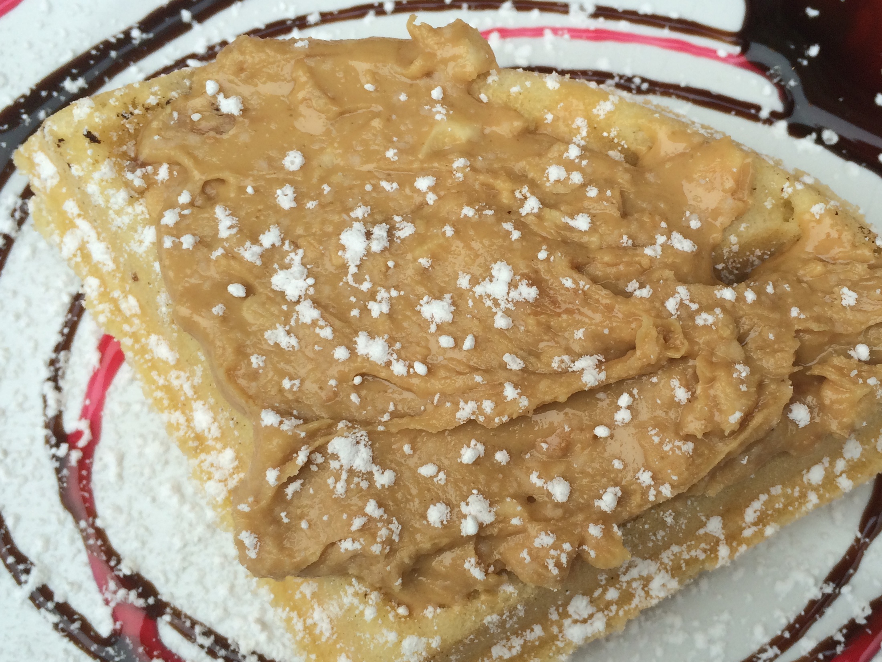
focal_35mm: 43
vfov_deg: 33.6
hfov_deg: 43.6
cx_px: 539
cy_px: 373
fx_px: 1096
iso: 32
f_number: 2.2
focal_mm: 4.15
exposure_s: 1/507
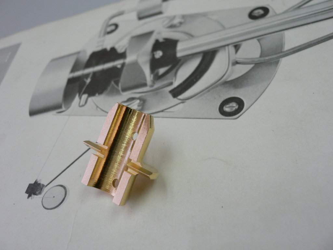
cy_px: 125
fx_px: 394
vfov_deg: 35.1
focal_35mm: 41
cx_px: 166
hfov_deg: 45.8
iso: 100
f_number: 3.1
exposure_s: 1/40
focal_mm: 6.8
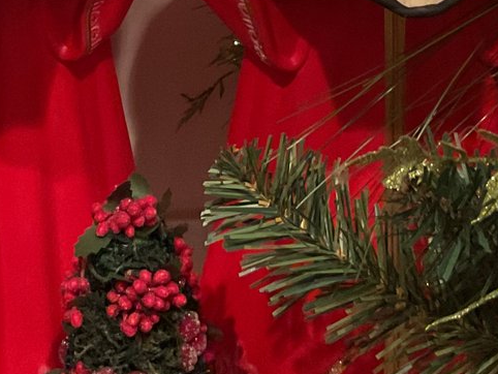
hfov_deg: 21.5
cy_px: -206
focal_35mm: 91
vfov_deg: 14.9
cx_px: 264
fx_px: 1310
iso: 250
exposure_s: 1/30
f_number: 1.8
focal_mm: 3
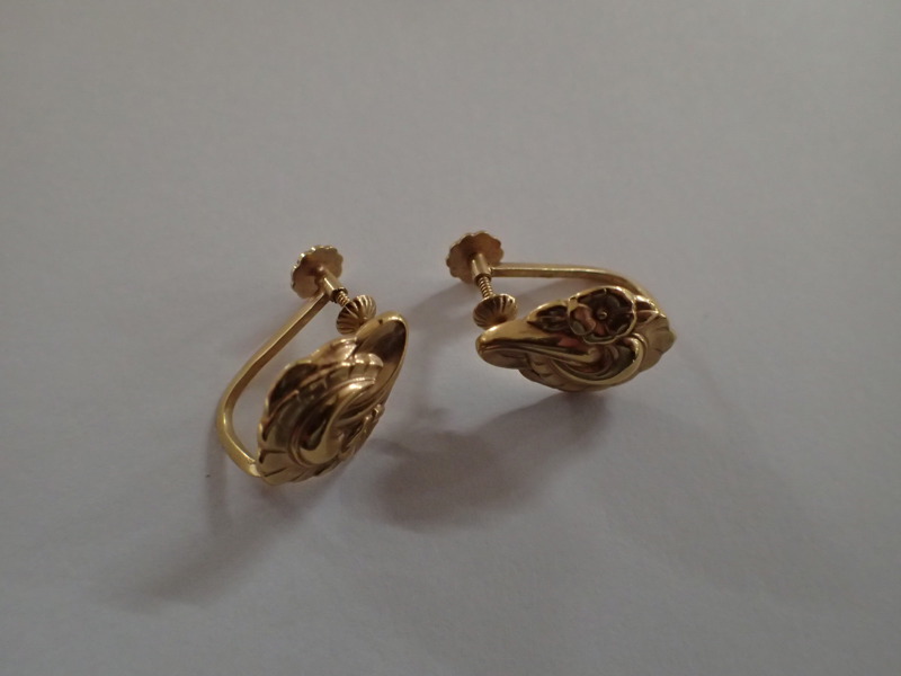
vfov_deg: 46.8
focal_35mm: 30
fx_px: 781
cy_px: 338
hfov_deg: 60.0
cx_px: 450
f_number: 2.3
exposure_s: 1/60
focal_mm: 5.5
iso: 800
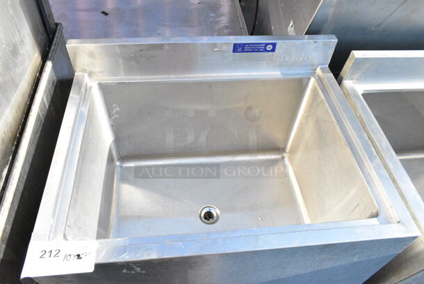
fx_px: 318
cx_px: 212
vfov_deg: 48.0
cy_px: 142
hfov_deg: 67.3
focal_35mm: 27
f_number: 14
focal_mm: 18
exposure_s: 1/1250
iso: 6400
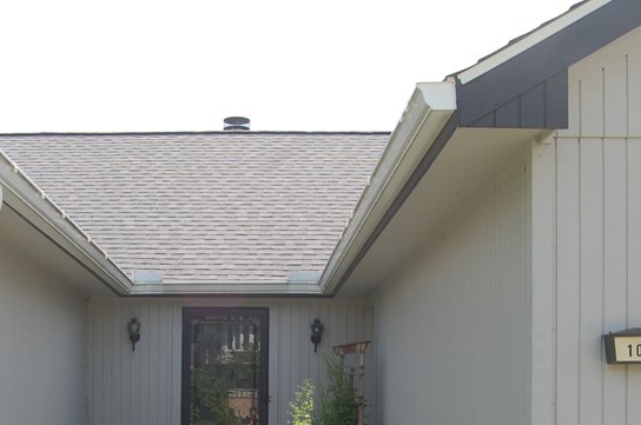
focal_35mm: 60
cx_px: 195
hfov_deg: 33.0
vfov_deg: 22.0
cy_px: 385
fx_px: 1067
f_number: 9
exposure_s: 1/200
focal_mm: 20
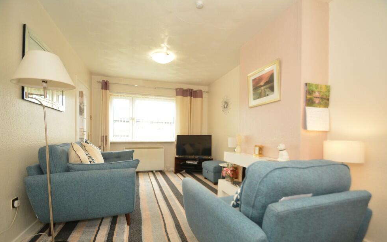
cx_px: 195
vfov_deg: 71.1
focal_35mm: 16
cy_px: 132
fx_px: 169
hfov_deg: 97.8
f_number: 4
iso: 320
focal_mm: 10
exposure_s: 1/60
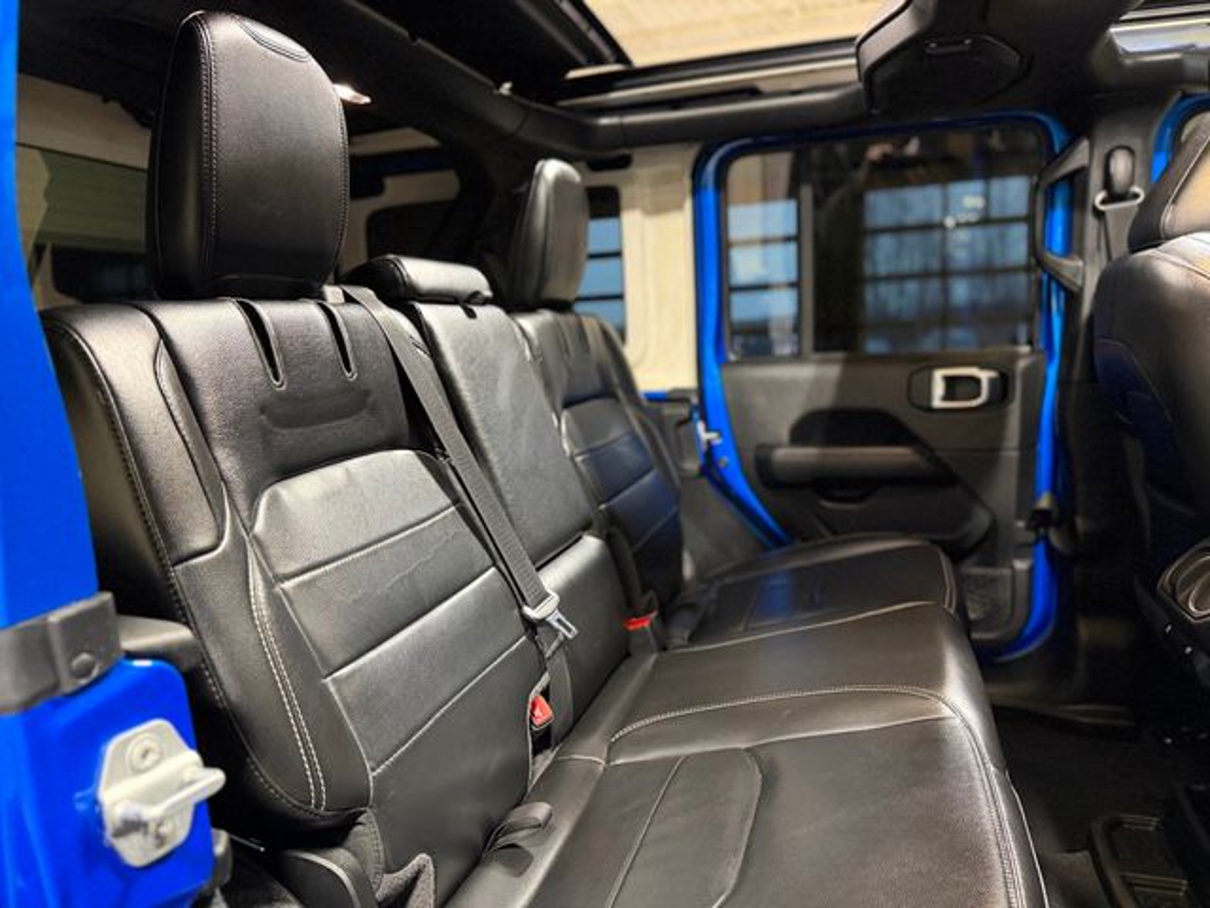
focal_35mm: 24
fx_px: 839
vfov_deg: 56.8
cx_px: 605
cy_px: 454
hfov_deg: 71.6
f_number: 1.78
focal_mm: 6.76
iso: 800
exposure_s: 1/40
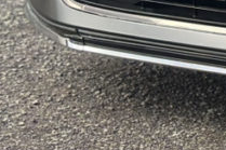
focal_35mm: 245
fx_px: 1537
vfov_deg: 5.5
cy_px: -174
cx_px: 535
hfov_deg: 7.8
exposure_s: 1/568
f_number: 1.78
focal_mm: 6.86
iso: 80
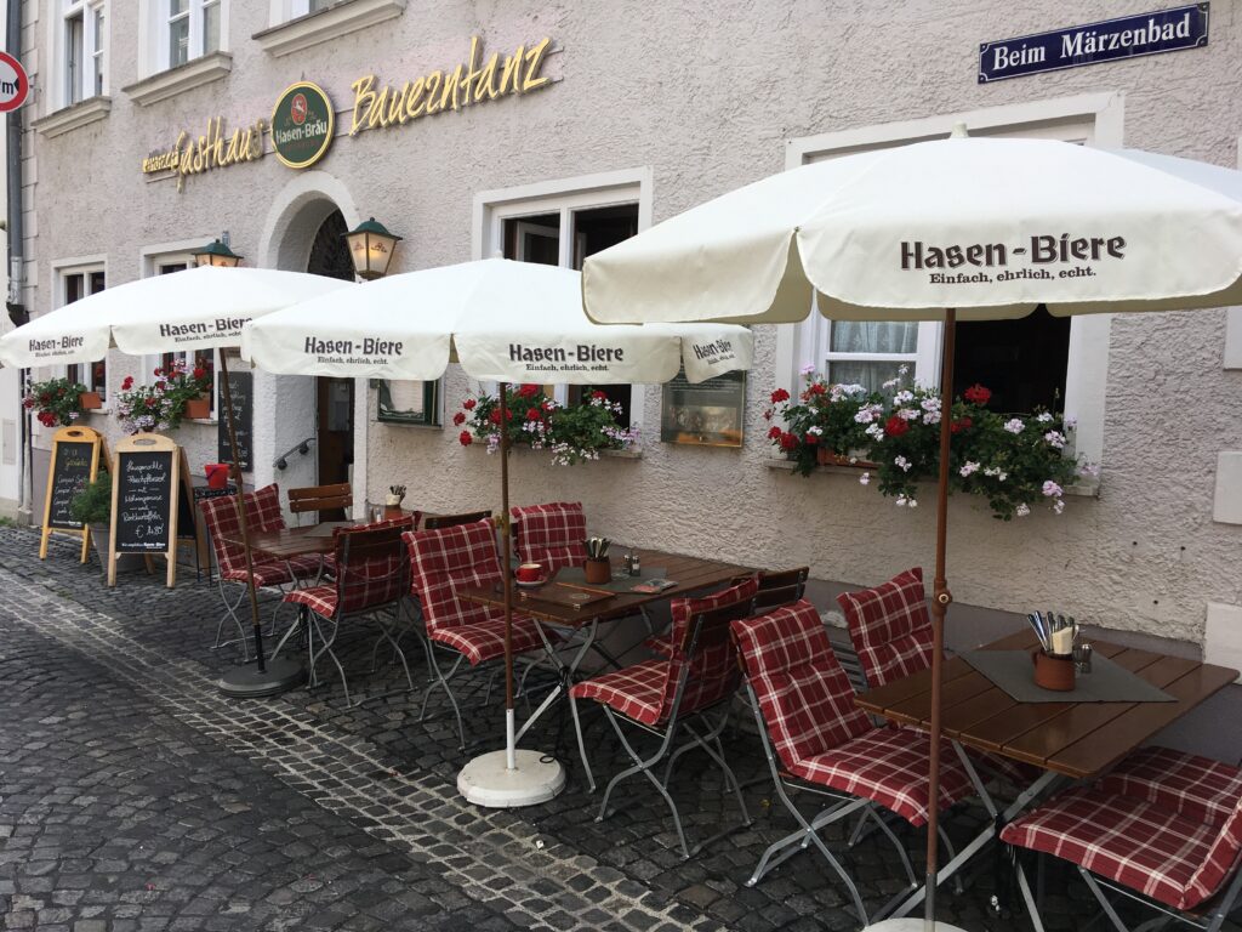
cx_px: 621
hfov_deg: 61.7
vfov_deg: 48.2
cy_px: 466
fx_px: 1041
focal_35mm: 29
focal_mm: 4.15
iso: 25
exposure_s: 1/356
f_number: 2.2
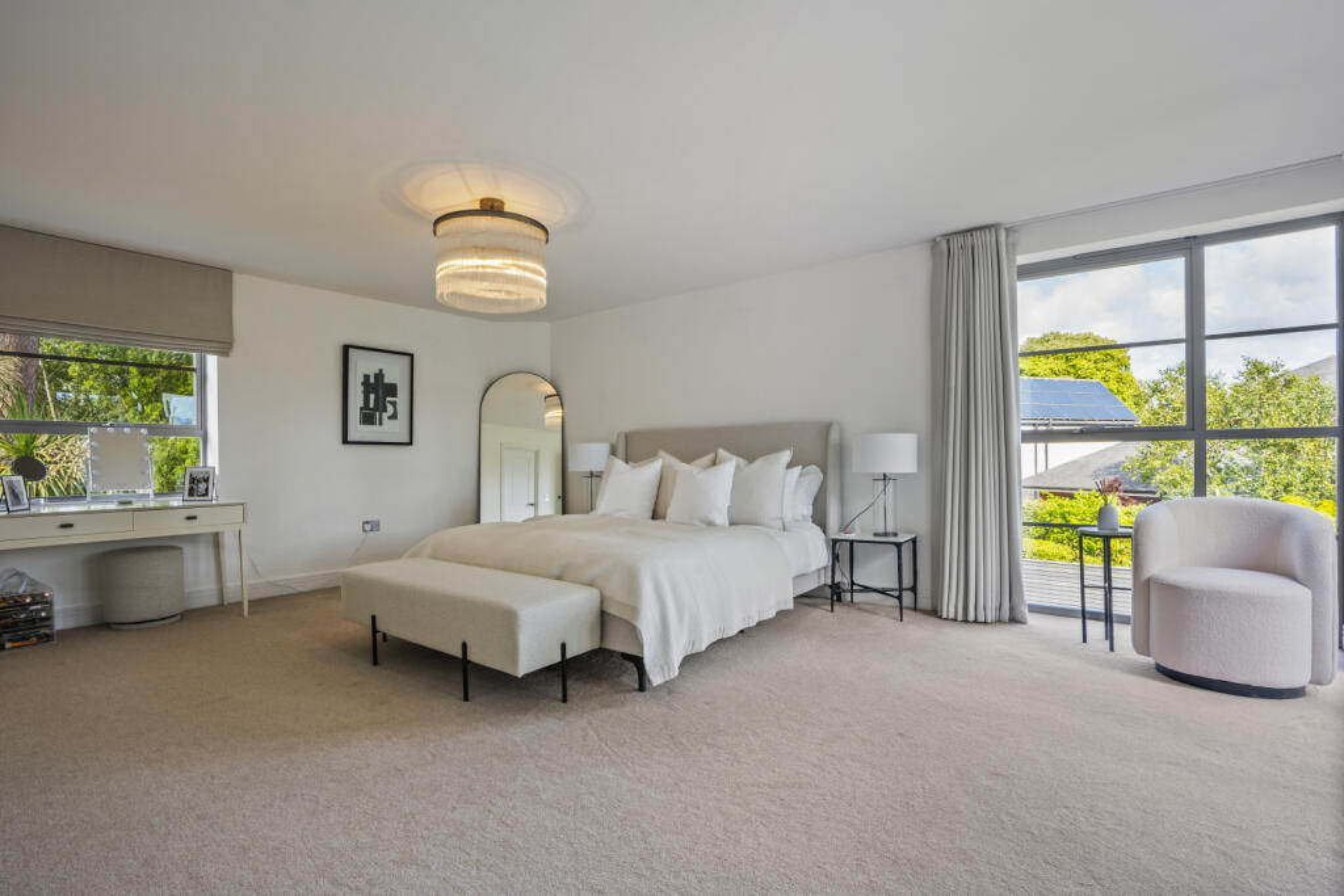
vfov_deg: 73.8
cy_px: 448
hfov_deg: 96.7
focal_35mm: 16
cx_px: 672
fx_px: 597
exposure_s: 1/8
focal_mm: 16
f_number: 11
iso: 200
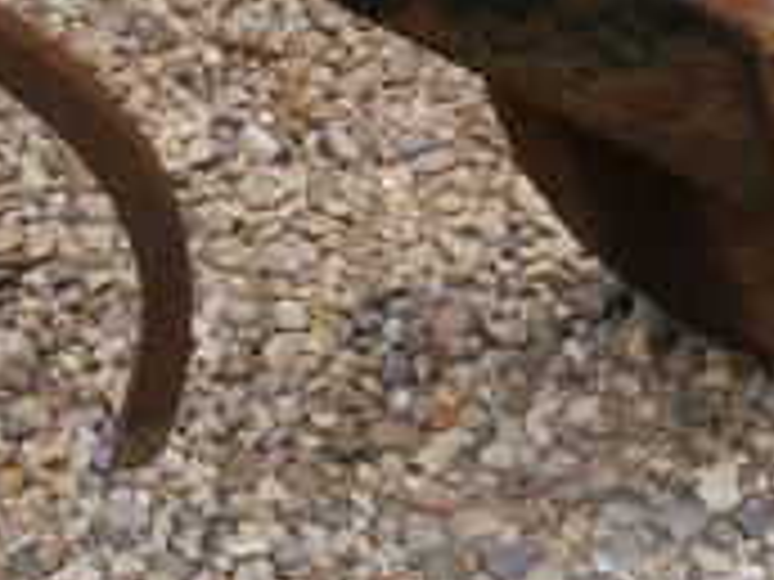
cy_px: -724
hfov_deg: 10.4
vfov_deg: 7.4
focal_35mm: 190
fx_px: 4248
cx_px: 526
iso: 160
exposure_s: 1/320
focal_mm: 16
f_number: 6.3
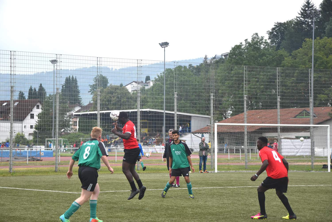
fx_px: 968
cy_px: 111
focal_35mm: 105
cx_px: 166
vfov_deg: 13.0
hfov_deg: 19.5
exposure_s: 1/1600
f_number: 6.3
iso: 400
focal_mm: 70
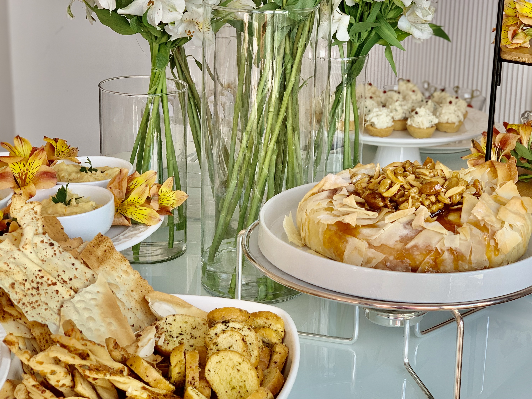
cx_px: 322
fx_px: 1076
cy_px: 165
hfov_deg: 27.7
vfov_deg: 21.0
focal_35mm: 70
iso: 20
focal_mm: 6
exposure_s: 1/122
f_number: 2.4
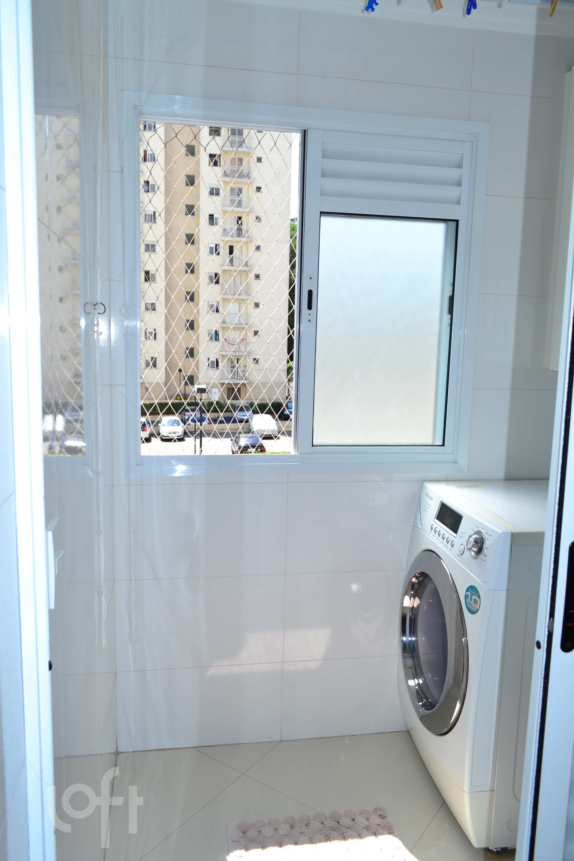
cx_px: 287
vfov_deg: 67.4
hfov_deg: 47.9
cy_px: 430
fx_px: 646
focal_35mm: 27
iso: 200
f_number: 7.1
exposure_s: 1/200
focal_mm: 18
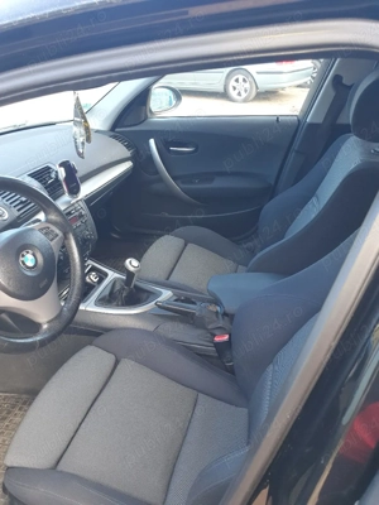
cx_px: 190
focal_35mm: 26
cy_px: 252
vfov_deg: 67.3
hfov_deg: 53.1
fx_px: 380
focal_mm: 4.32
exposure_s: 1/50
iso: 80
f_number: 2.4
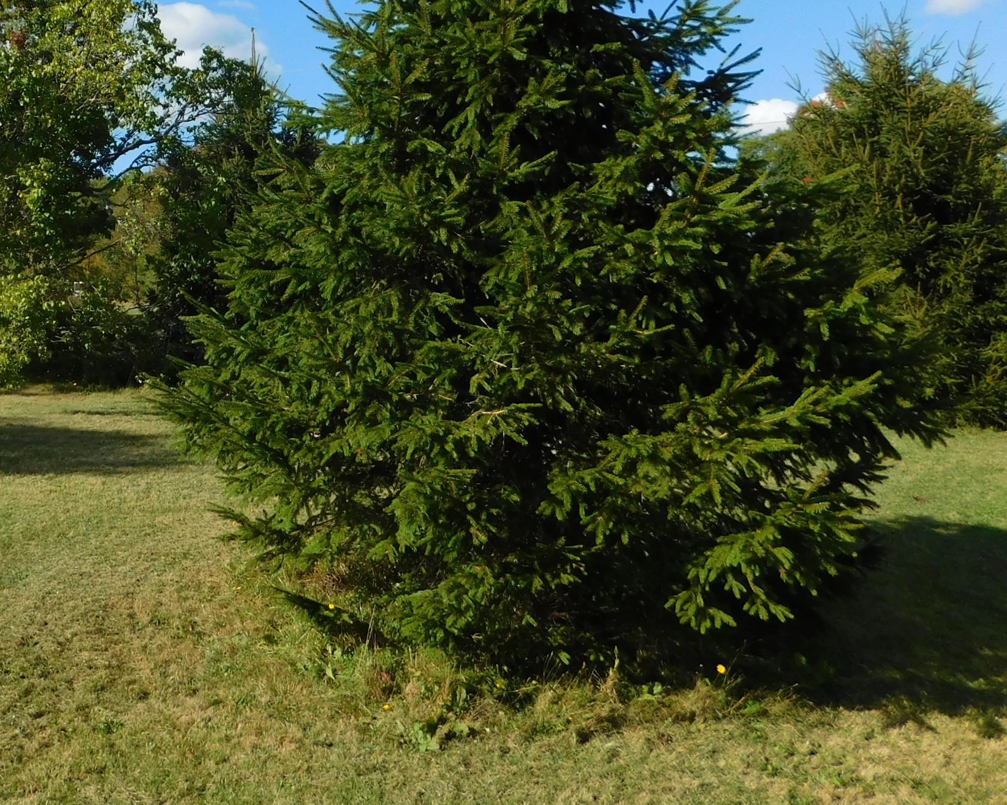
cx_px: 226
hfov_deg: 43.1
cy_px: 161
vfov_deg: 35.3
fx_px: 1222
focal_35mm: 41
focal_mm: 4
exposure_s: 1/1500
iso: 125
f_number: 3
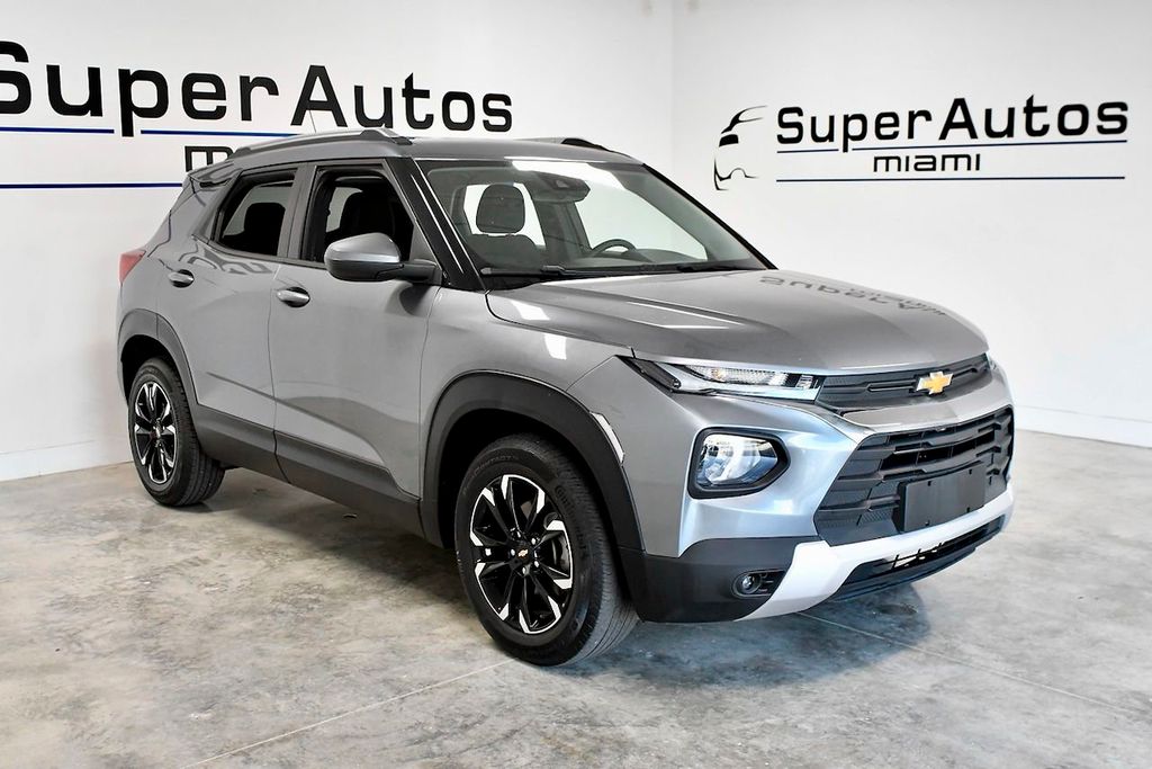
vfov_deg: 36.9
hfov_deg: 53.1
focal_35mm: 36
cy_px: 384
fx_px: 1152
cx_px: 576
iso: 2500
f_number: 4.5
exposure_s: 1/800
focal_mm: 24
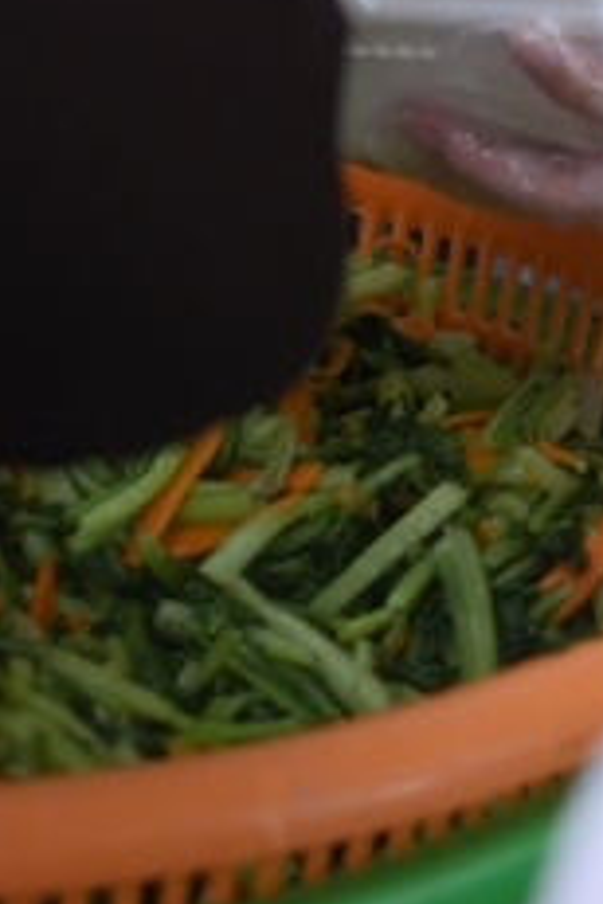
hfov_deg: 7.3
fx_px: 4673
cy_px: -746
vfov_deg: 10.4
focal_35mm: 186
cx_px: 736
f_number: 4
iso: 640
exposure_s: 1/200
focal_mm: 44
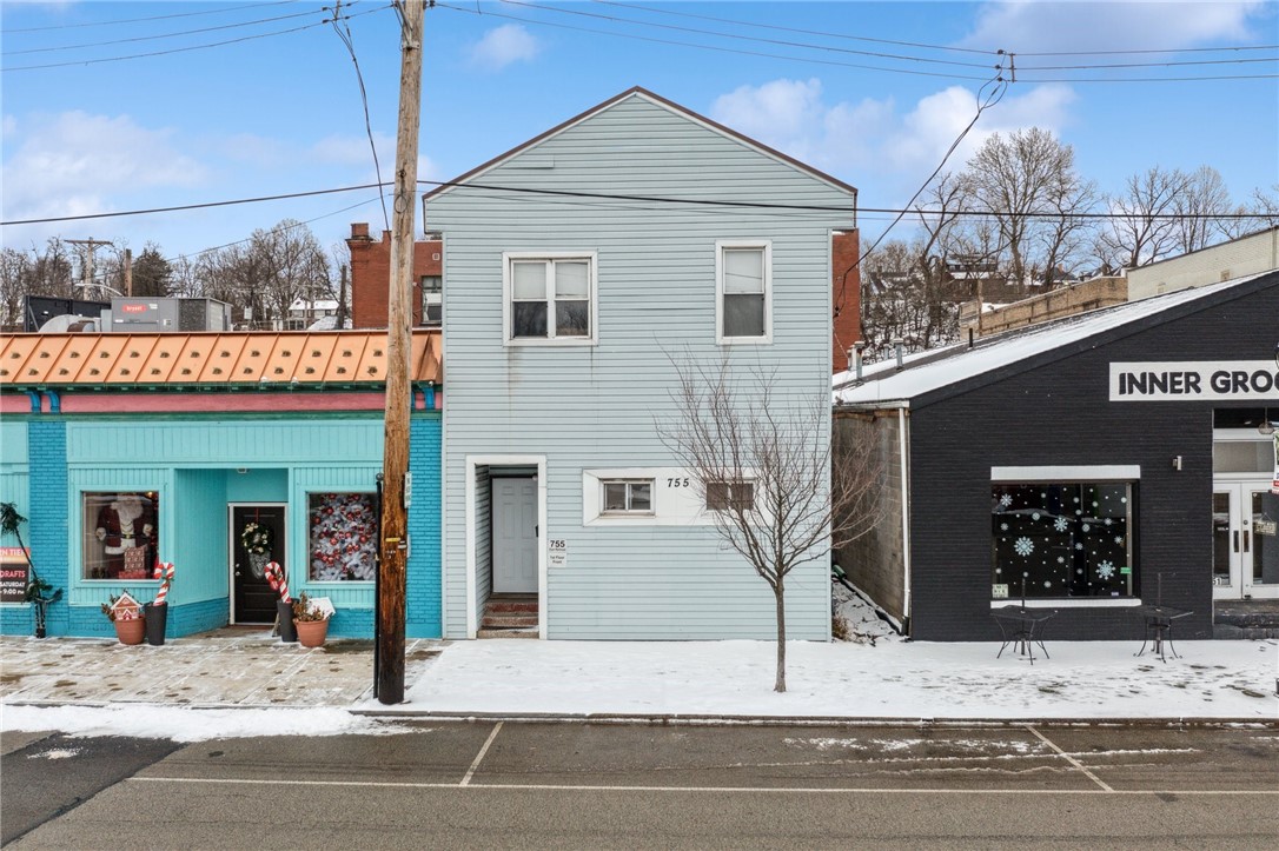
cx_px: 640
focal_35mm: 28
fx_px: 994
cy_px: 426
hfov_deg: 65.5
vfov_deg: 46.4
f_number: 5
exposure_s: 1/240
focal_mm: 10.26
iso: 100
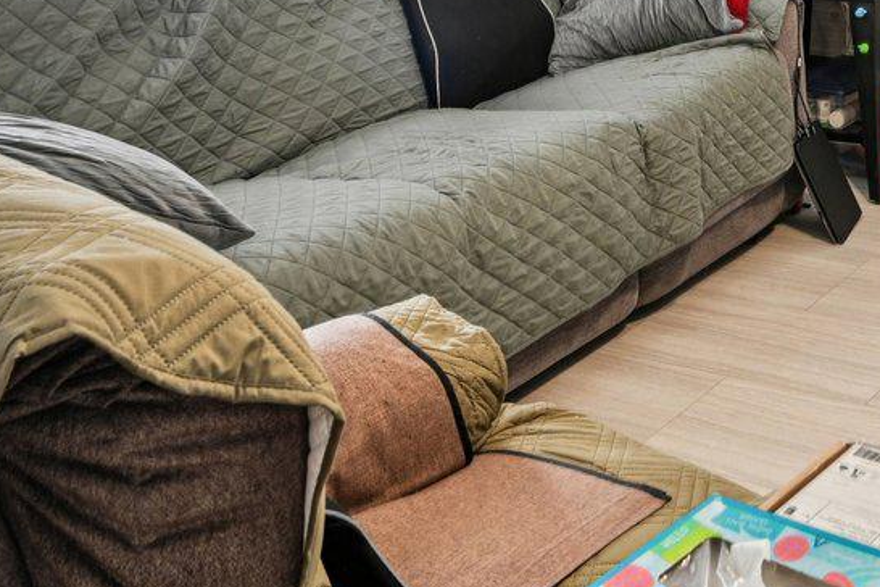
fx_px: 1467
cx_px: 970
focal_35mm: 60
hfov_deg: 30.0
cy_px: -289
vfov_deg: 19.7
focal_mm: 16
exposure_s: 1/25
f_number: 8
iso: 400
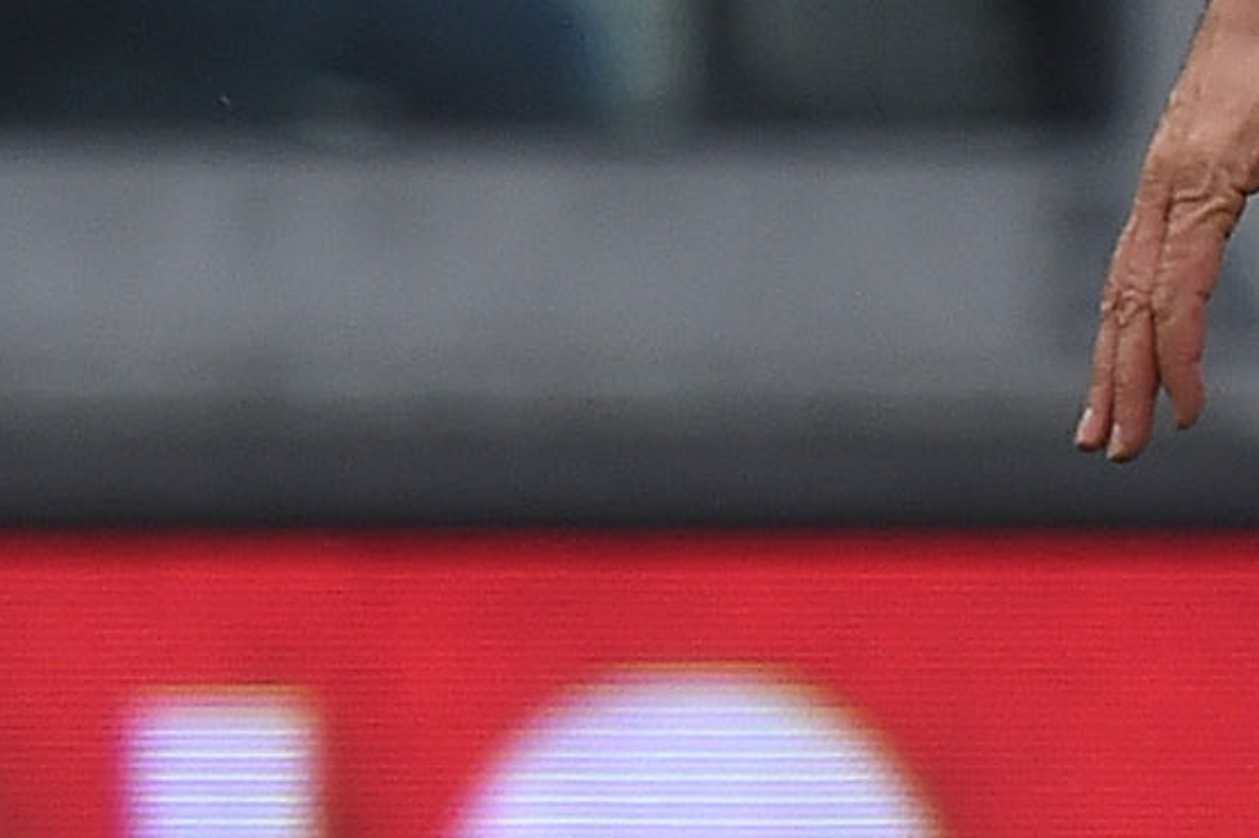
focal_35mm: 2985
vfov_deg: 0.5
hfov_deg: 0.7
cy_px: 270
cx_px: 1386
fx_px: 104326
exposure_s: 1/1250
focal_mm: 550
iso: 1600
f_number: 4.5
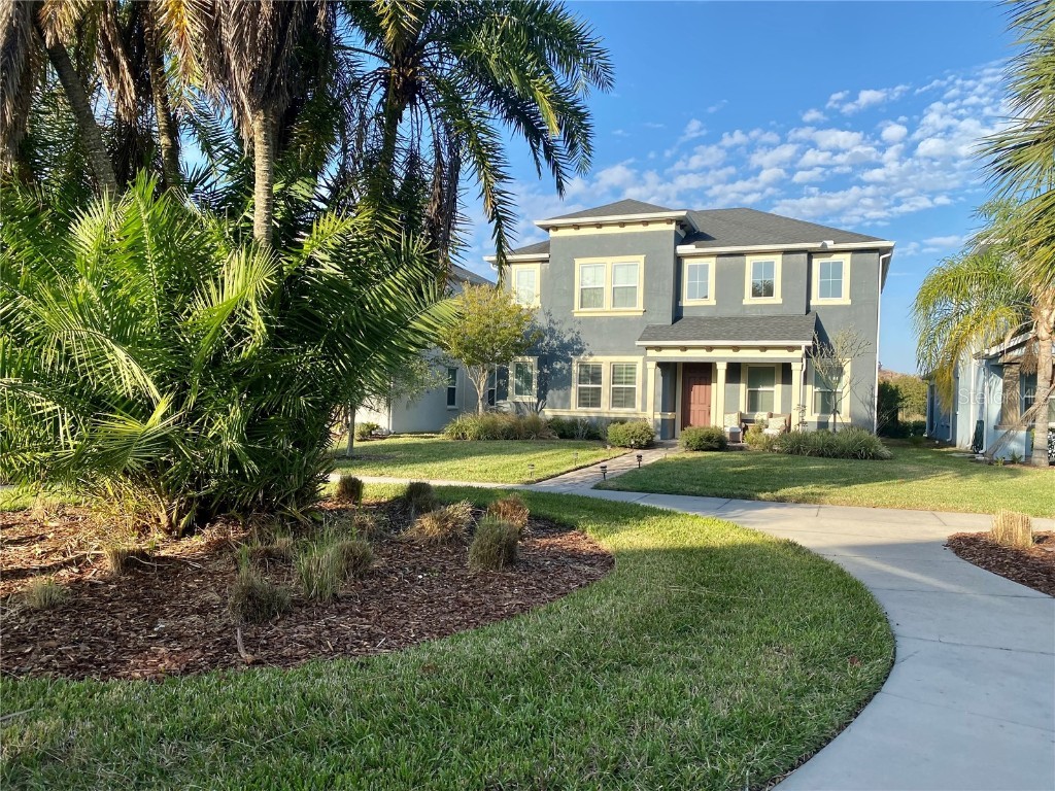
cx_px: 528
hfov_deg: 67.3
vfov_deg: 53.1
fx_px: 792
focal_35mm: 26
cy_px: 396
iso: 32
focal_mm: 4.25
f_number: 1.8
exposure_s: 1/1484
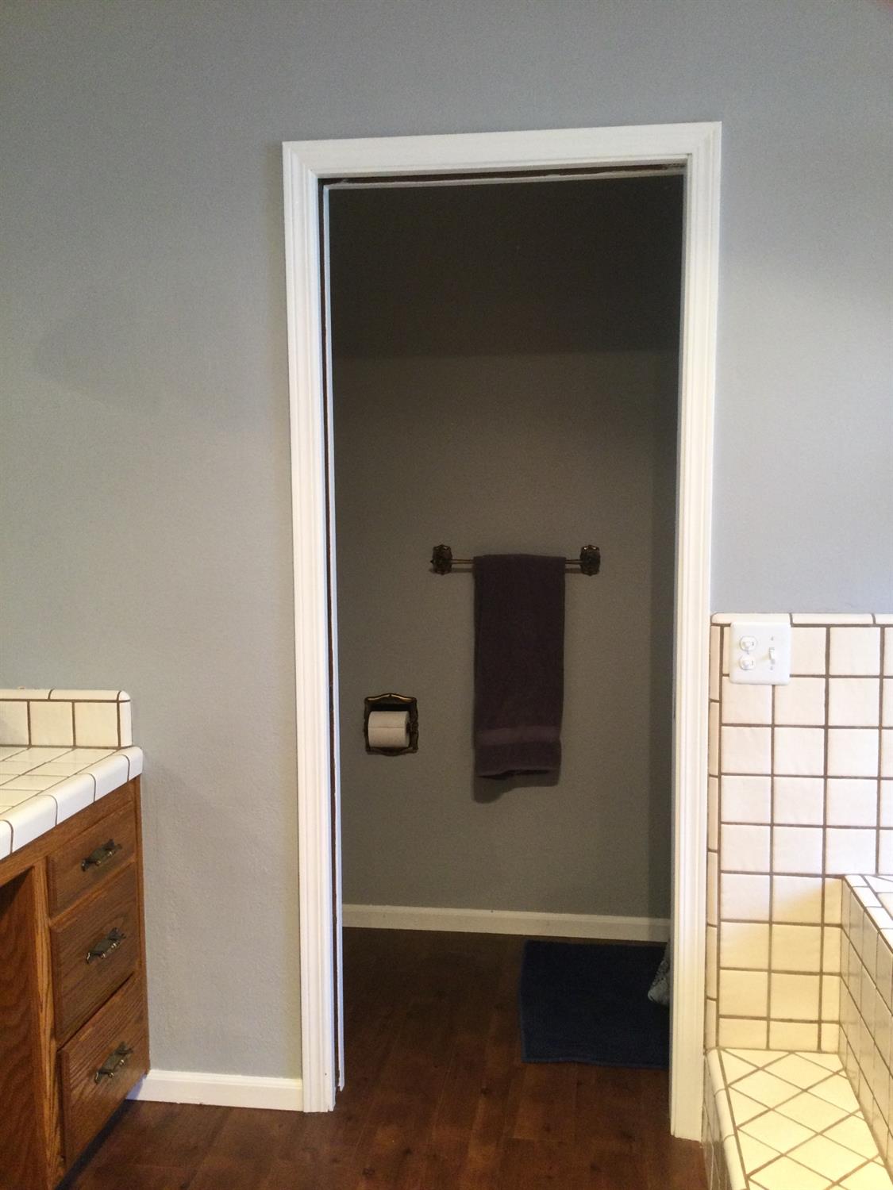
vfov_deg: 58.4
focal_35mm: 31
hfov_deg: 45.4
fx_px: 1066
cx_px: 446
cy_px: 595
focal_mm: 3.3
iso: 80
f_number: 2.4
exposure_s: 1/30
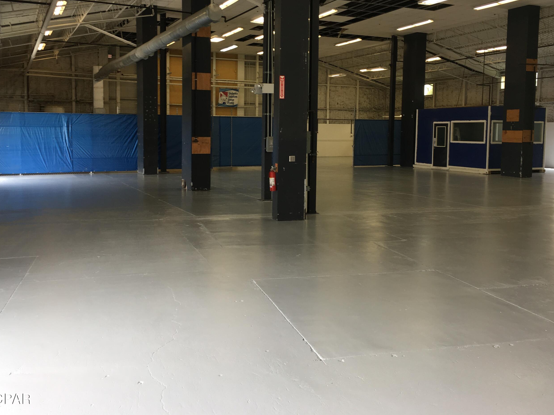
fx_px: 560
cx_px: 281
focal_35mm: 35
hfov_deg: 52.6
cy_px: 171
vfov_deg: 40.6
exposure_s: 1/60
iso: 25
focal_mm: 4.15
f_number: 2.2
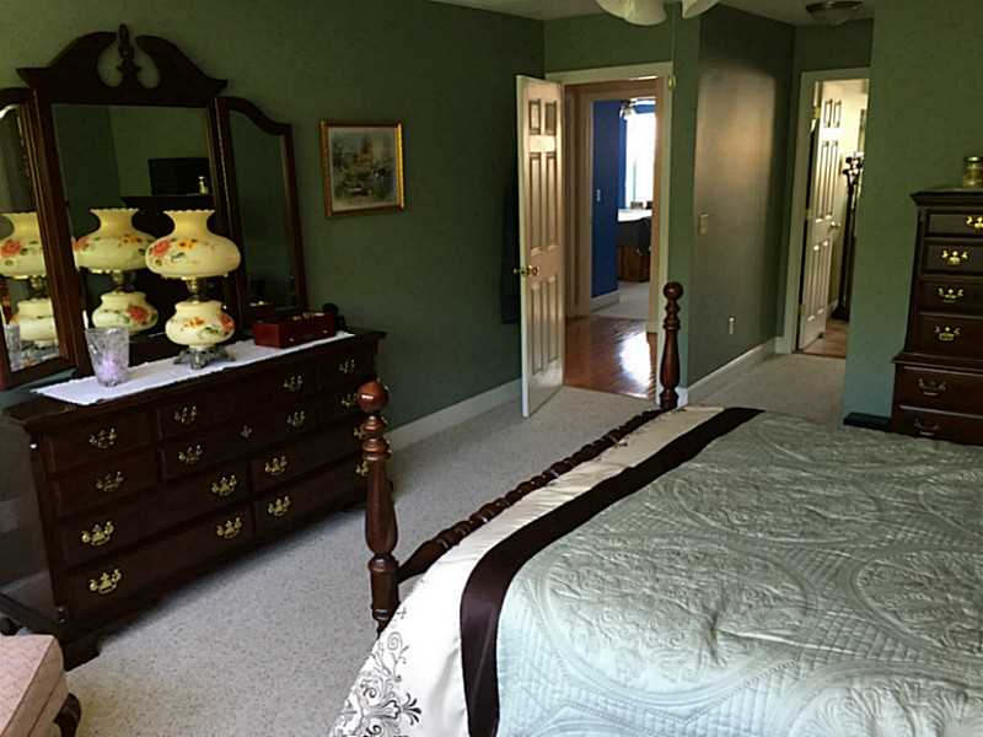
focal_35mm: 29
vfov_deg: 48.2
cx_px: 492
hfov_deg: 61.7
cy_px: 368
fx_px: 824
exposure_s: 1/30
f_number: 2.2
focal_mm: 4.15
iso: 125
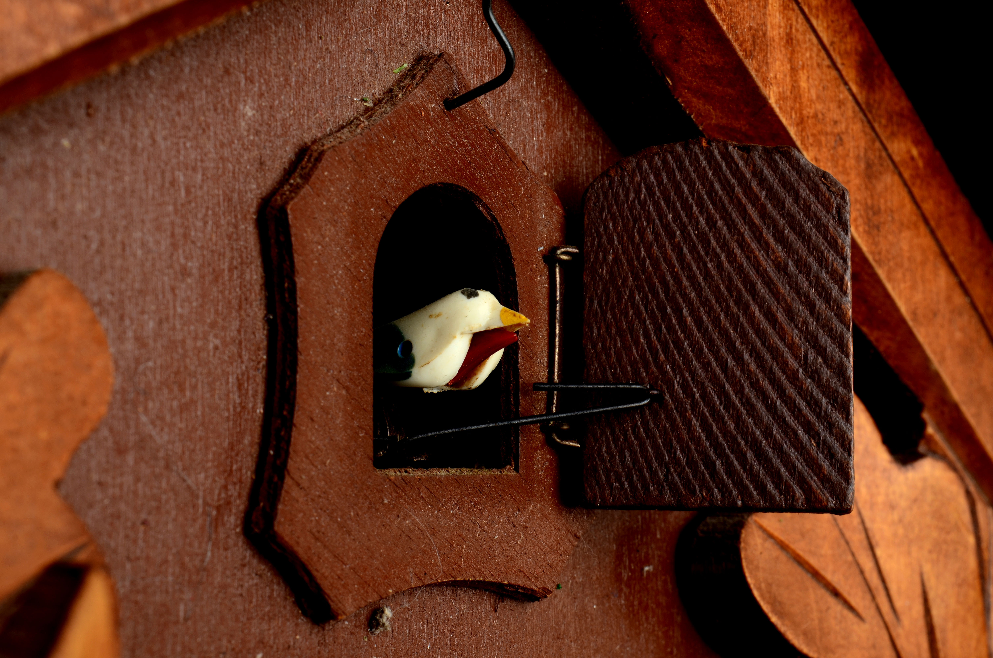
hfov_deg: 29.3
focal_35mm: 69
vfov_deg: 19.6
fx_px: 1899
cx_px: 496
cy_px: 329
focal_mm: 46
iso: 100
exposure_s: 1/160
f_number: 20
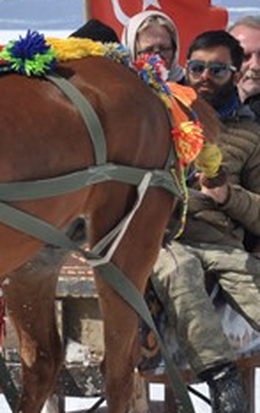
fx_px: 4688
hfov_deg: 3.2
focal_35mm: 415
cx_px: -138
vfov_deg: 5.1
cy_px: 272
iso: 400
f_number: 10
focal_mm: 98
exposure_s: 1/1600
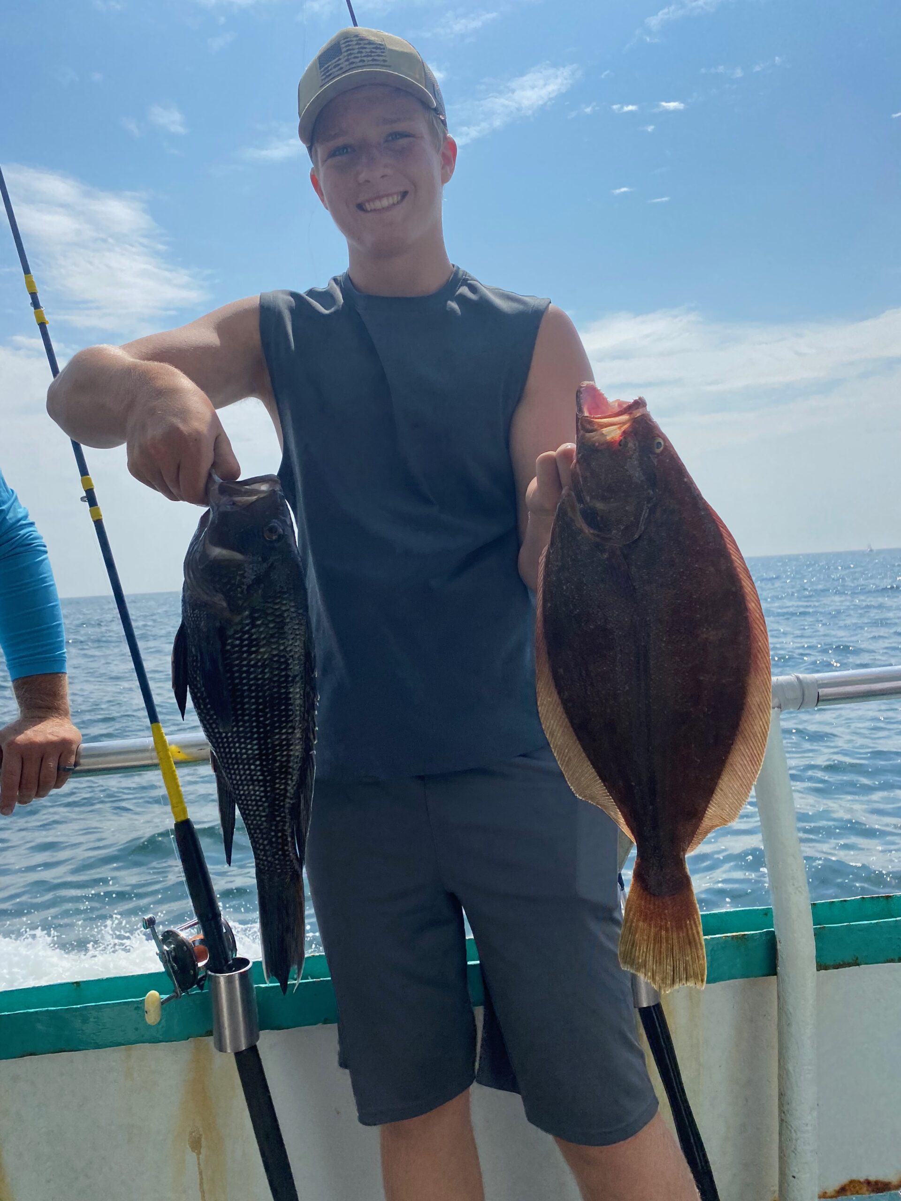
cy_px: 600
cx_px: 450
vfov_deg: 67.3
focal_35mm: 26
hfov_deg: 53.1
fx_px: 902
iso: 32
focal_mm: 4.25
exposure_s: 1/5495
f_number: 1.8
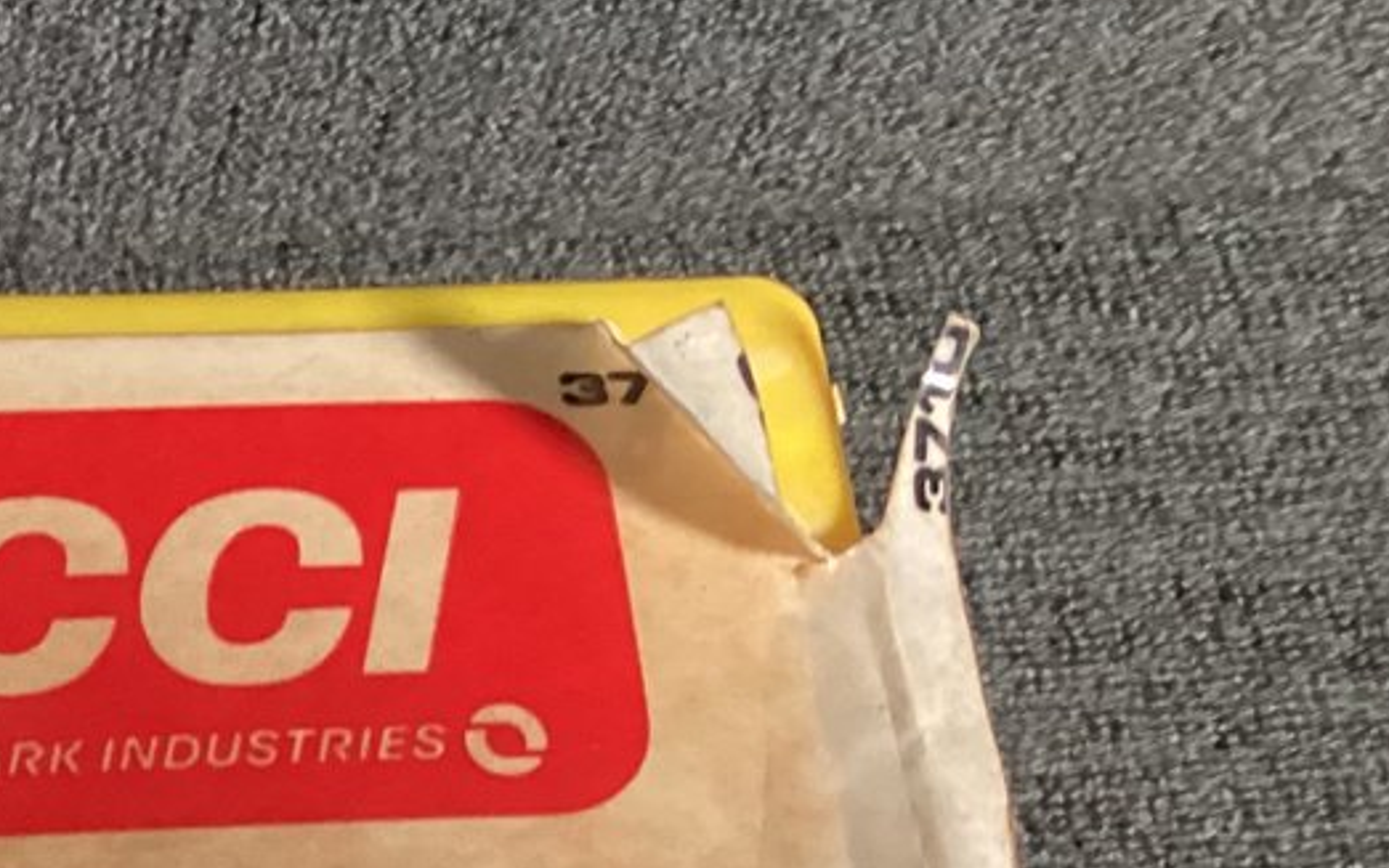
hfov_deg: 20.0
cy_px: 1408
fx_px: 3597
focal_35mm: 95
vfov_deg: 12.8
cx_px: -429
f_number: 2.4
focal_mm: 3.3
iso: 320
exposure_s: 1/60
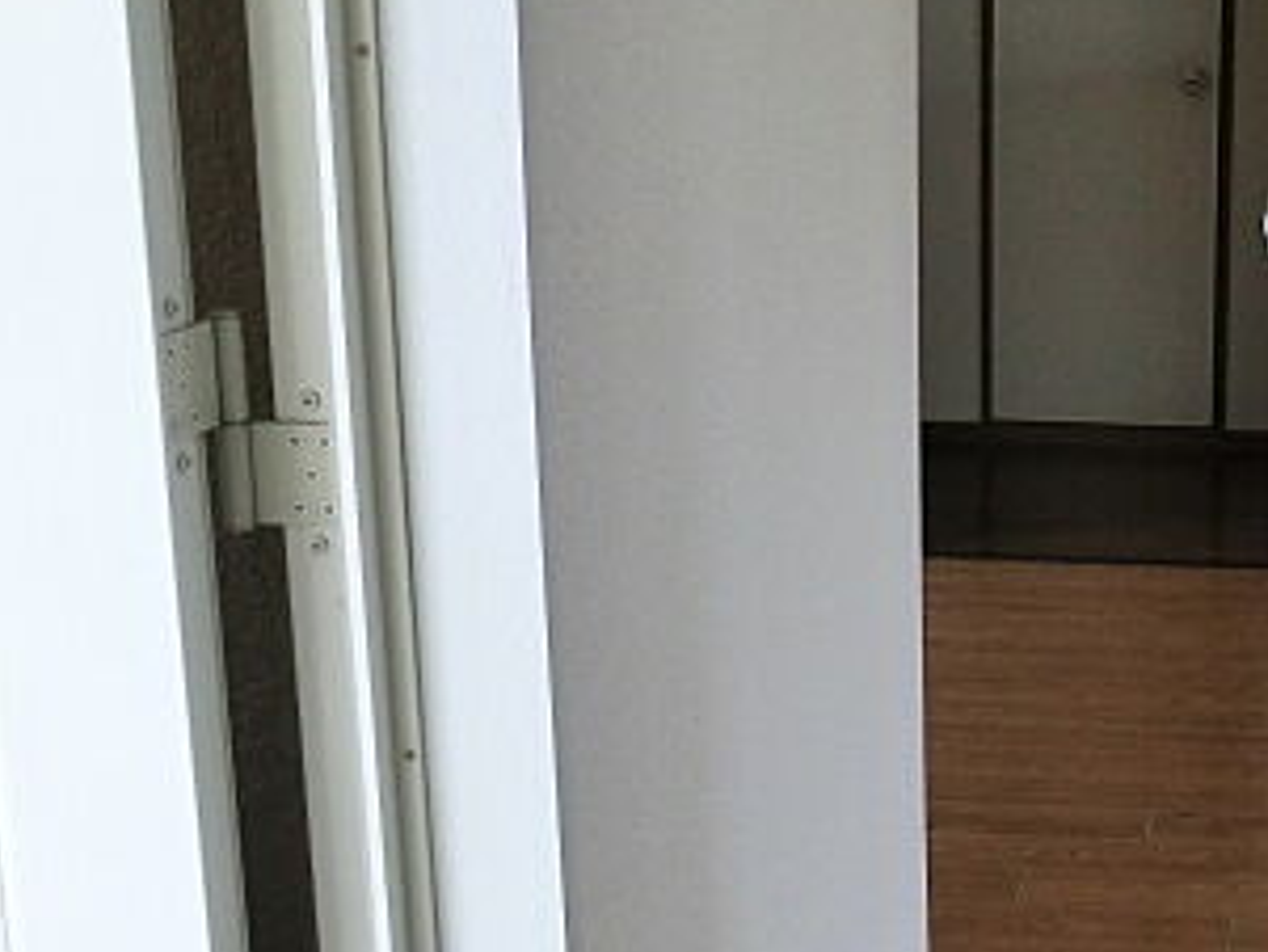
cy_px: 312
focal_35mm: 51
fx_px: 1869
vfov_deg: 28.4
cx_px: 1272
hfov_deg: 34.1
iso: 160
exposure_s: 1/60
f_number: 3.2
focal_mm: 4.3
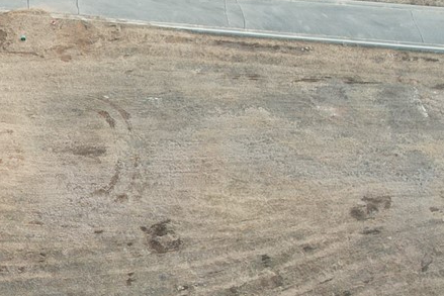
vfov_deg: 13.4
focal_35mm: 102
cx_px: -155
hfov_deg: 18.4
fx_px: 1258
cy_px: 147
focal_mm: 8.38
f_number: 2.8
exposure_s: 1/200
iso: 100
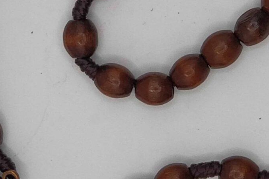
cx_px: 77
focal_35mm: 126
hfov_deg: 16.2
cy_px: 7
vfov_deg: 10.8
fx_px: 941
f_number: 2.6
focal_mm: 5.5
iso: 200
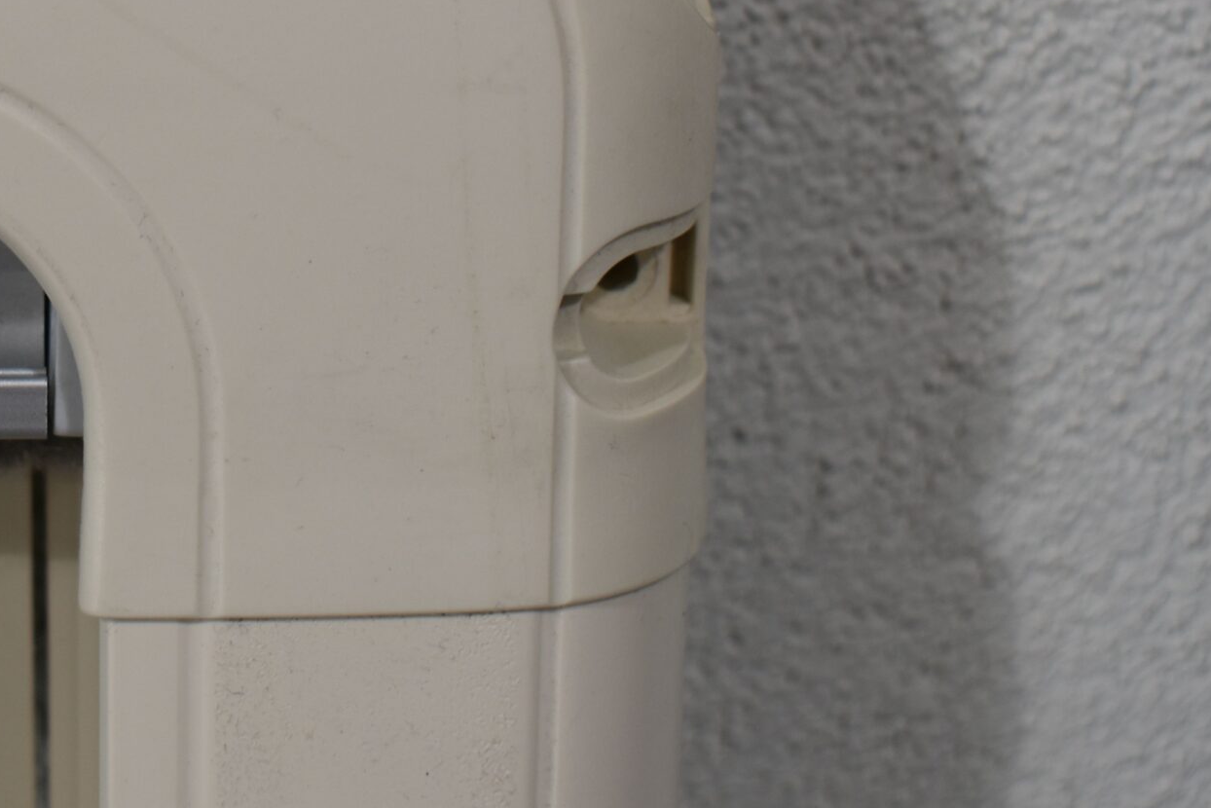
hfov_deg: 18.6
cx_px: 114
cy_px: 120
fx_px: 3635
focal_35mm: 108
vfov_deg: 12.6
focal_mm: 35
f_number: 5.6
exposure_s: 1/125
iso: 200
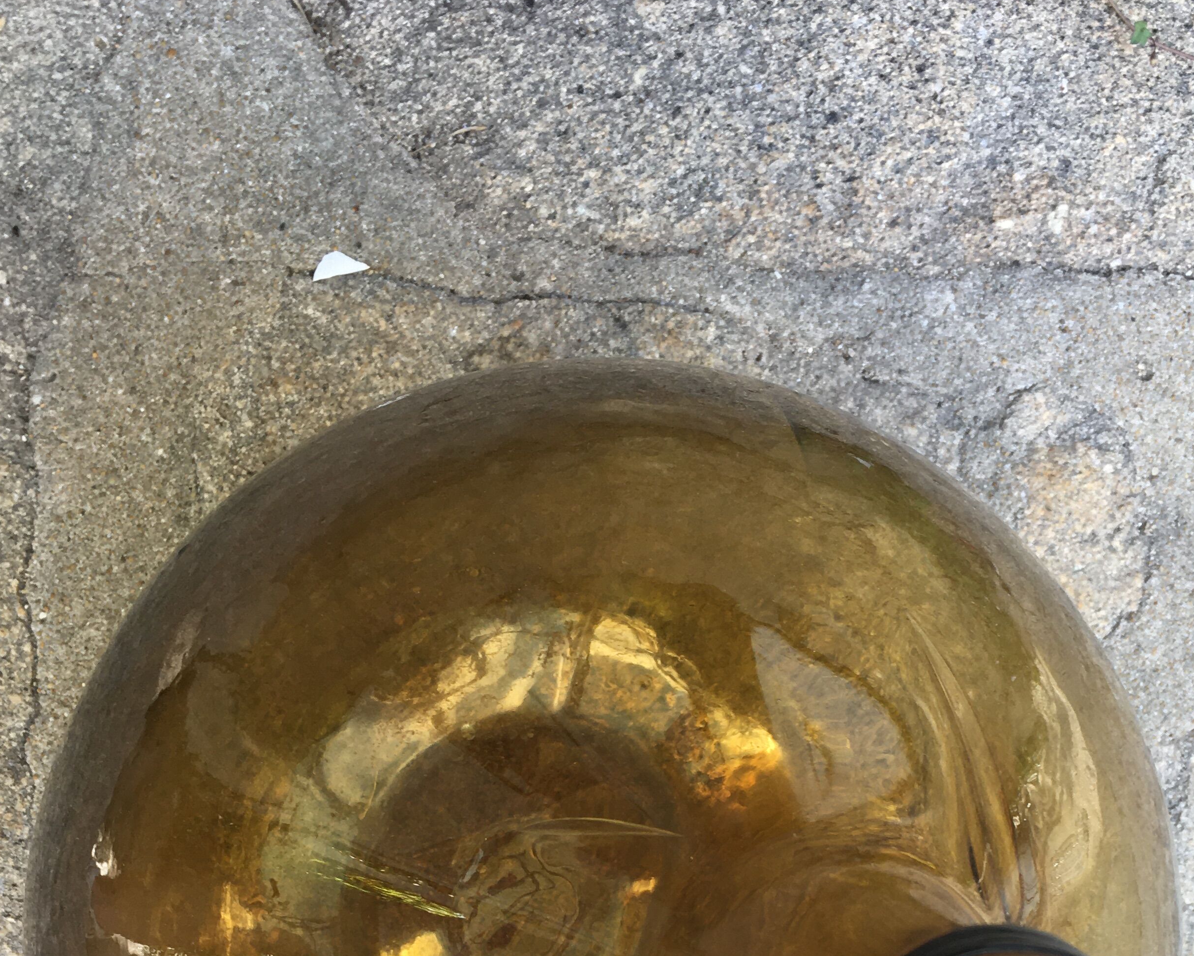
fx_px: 1661
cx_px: 653
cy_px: 945
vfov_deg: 30.0
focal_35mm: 47
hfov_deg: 39.5
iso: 32
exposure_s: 1/50
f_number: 2.2
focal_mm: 4.15
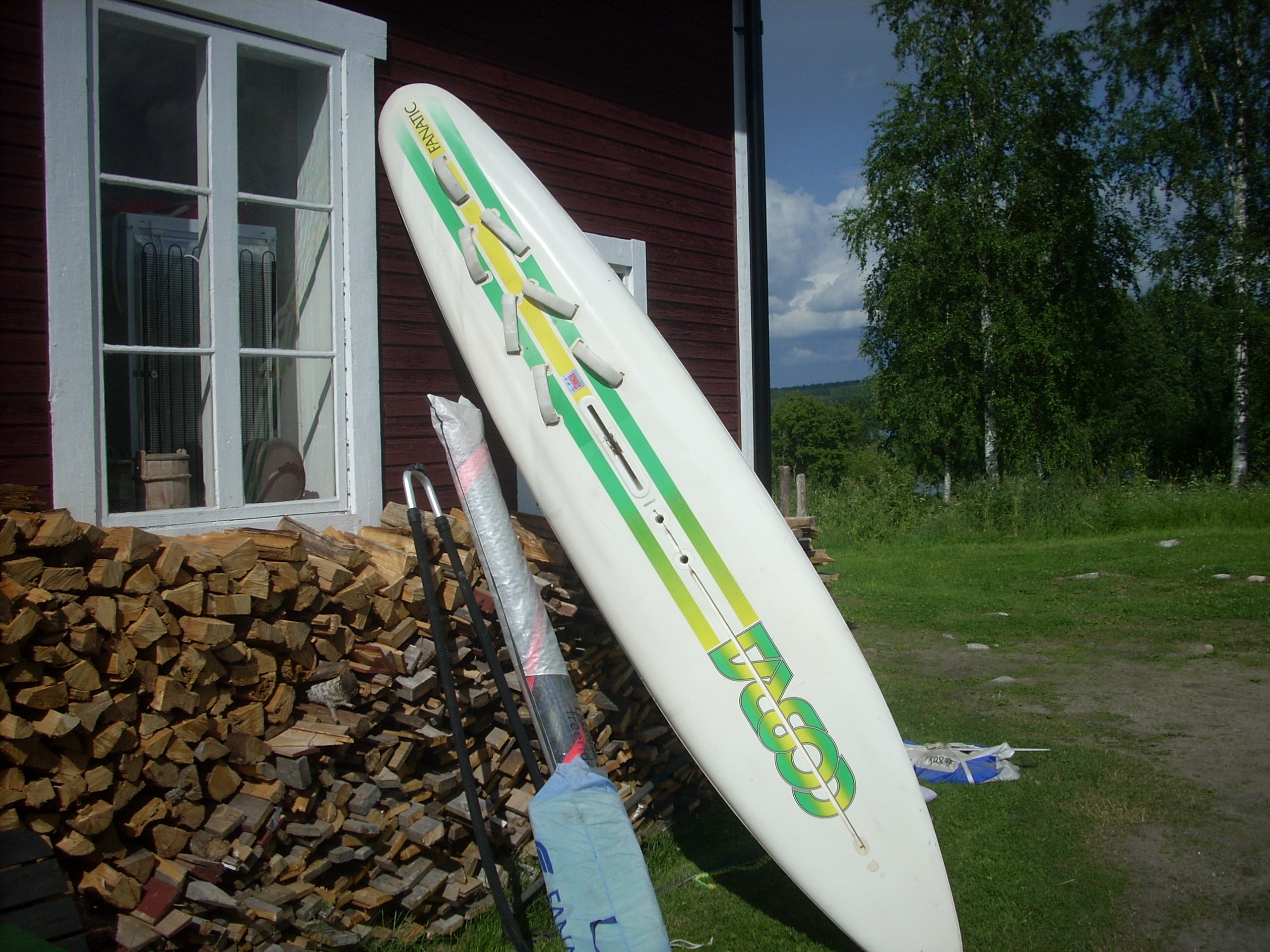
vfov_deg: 38.7
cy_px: 476
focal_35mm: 37
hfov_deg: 50.1
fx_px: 1357
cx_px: 635
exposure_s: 1/841
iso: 64
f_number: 5.6
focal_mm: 6.2
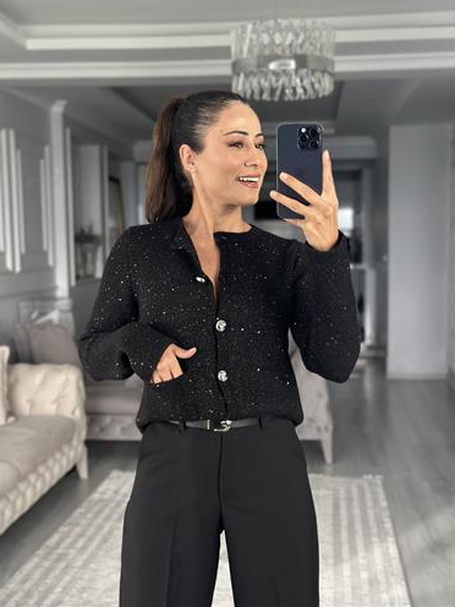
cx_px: 226
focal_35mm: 49
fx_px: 859
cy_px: 299
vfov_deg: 38.9
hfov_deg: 29.7
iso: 125
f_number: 1.78
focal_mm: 6.86
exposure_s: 1/121
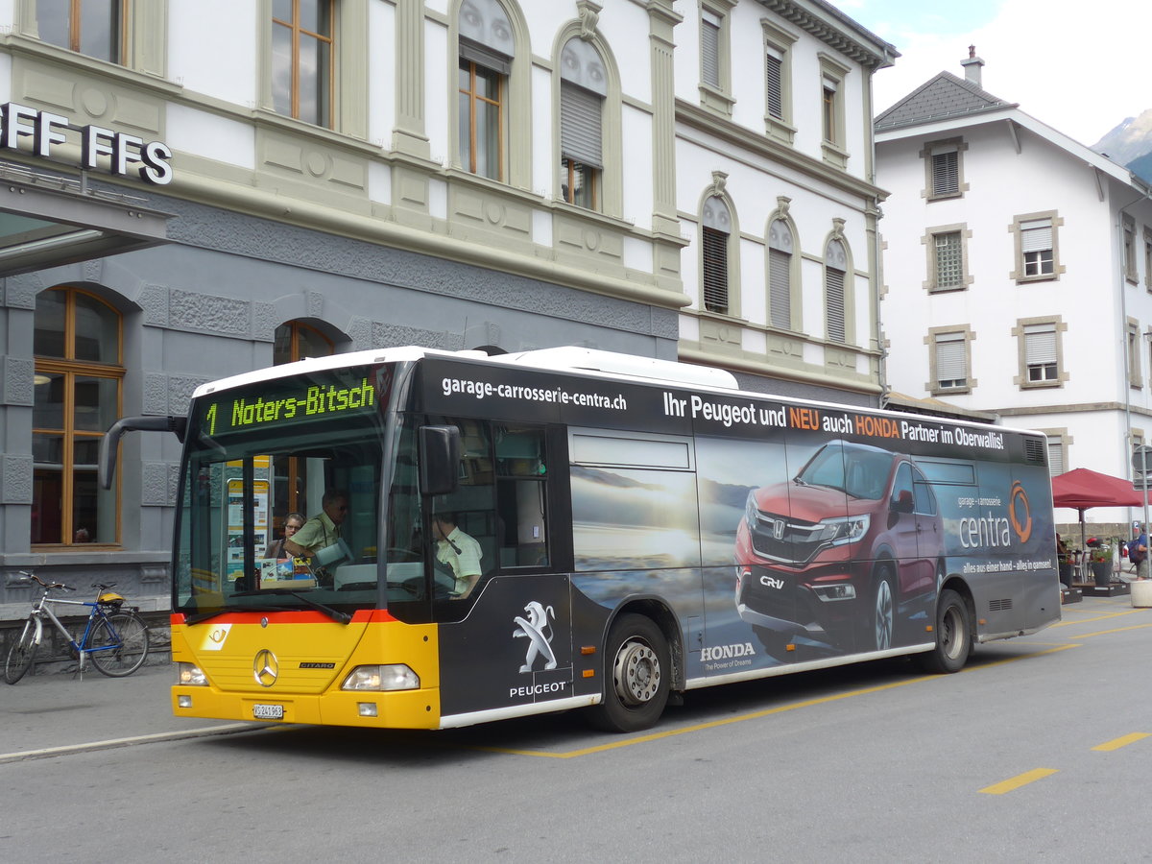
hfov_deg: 42.9
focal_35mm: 44
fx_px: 1464
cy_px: 432
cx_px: 576
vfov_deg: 32.9
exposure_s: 1/500
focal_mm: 9
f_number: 2.8
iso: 80
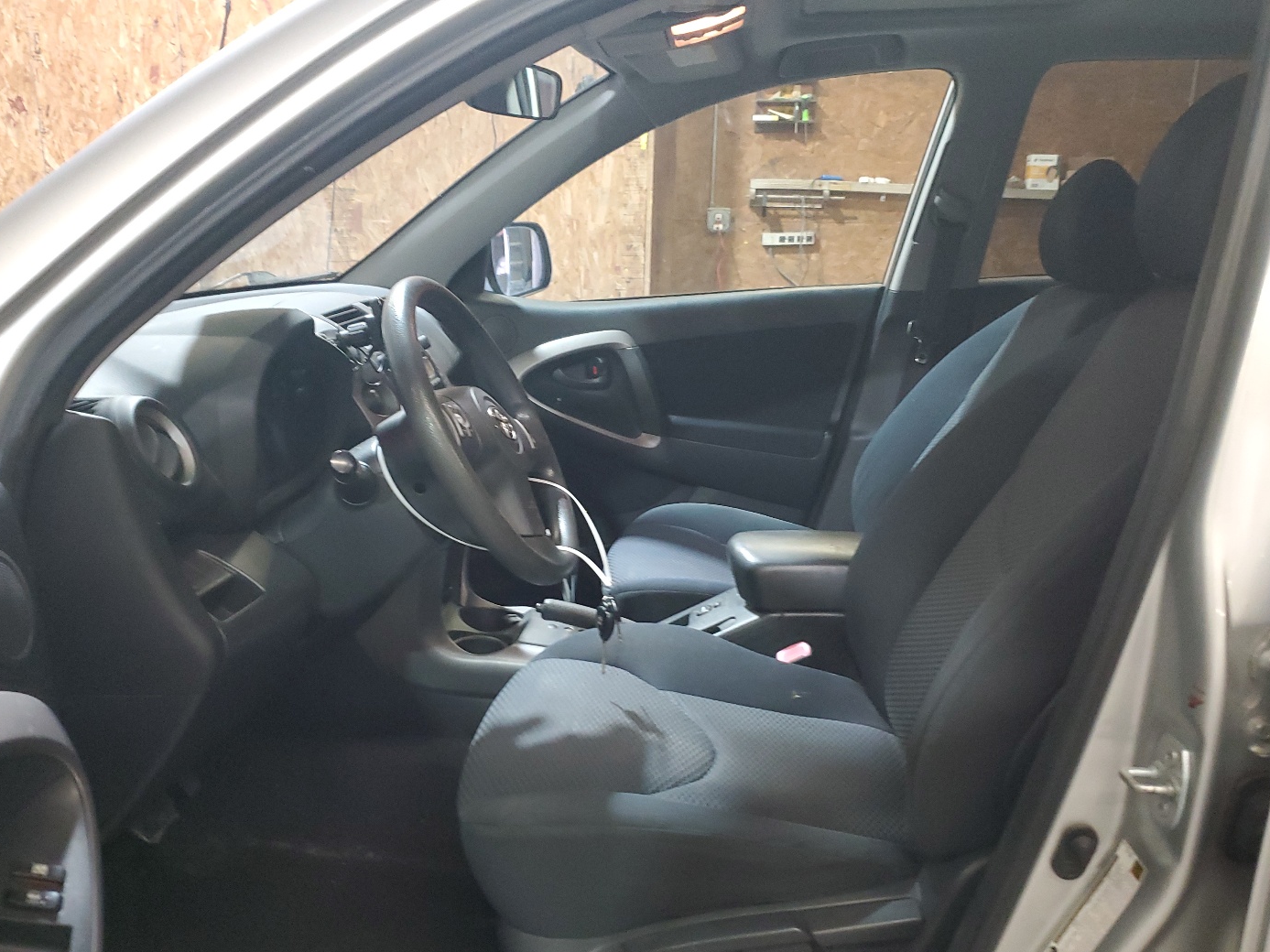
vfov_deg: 46.6
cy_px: 548
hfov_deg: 59.9
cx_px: 602
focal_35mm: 30
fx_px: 1101
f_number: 1.5
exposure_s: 1/40
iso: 305
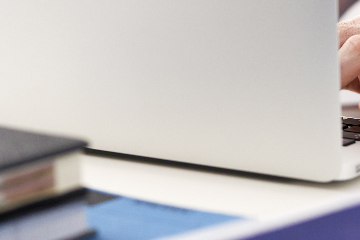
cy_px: -82
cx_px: 274
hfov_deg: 11.8
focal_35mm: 173
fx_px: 1730
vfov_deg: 7.8
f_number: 2.2
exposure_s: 1/125
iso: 125
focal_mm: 50
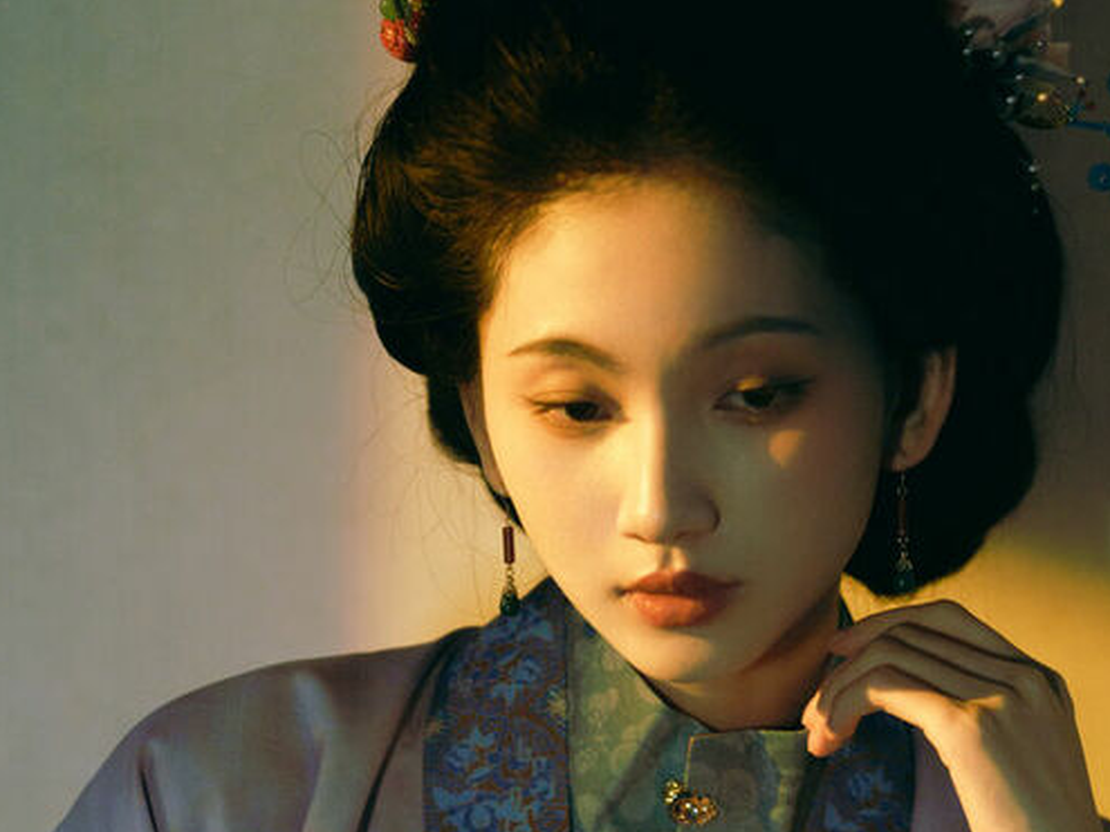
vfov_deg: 5.6
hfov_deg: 7.6
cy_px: 1495
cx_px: 917
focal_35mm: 260
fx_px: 8335
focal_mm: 85
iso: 1000
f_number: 1.4
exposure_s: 1/200
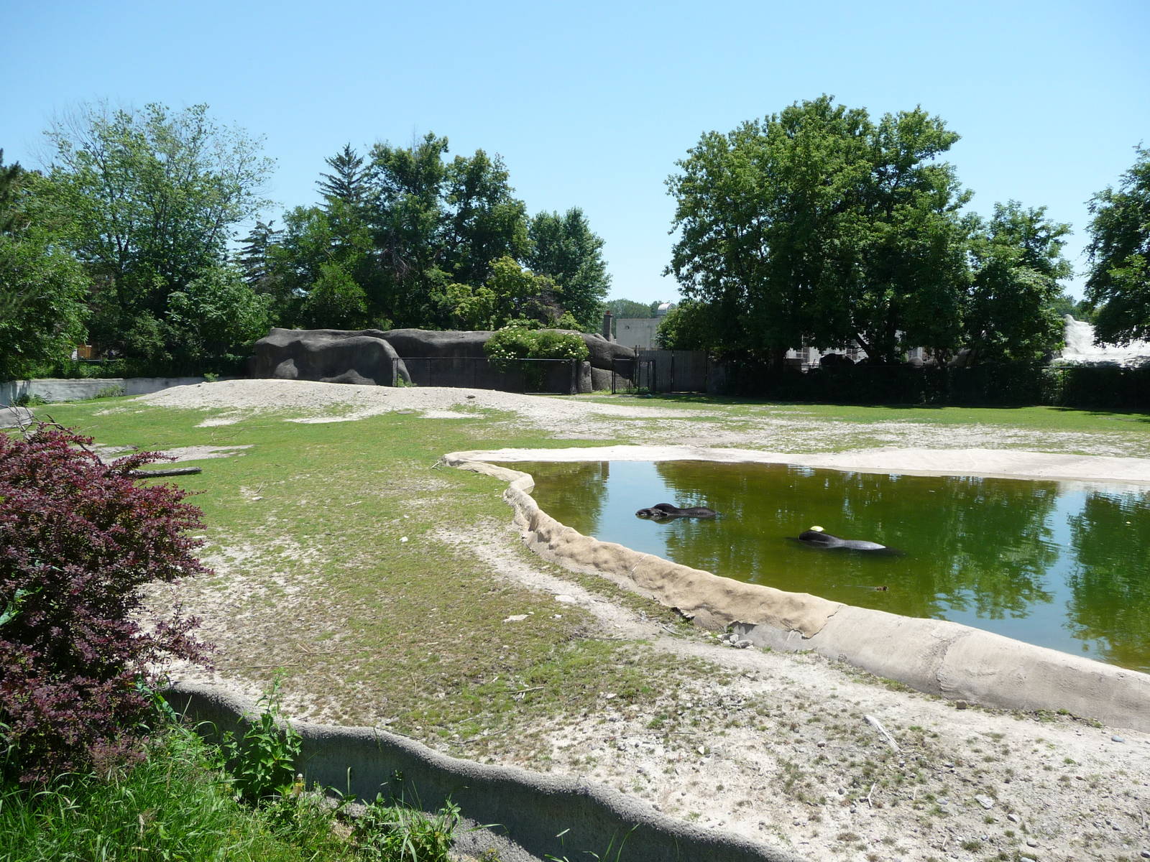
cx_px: 575
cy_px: 431
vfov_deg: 46.8
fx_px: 997
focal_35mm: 30
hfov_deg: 60.0
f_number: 3.4
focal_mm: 5
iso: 100
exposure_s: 1/640
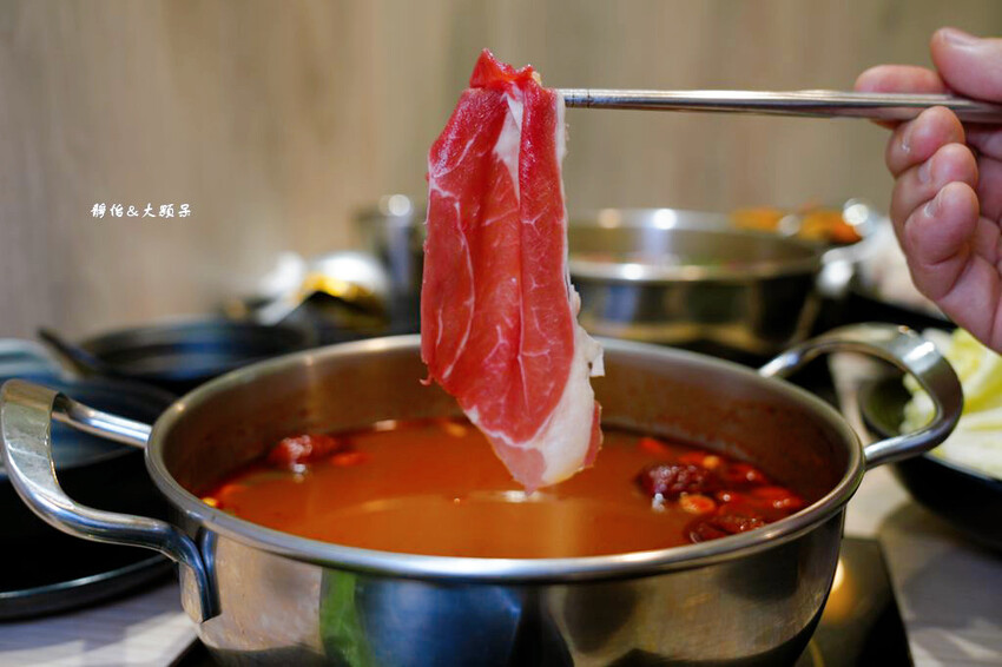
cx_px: 501
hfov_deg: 48.5
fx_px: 1113
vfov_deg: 33.4
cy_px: 334
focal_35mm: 40
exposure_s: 1/60
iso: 320
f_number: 5
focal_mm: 40
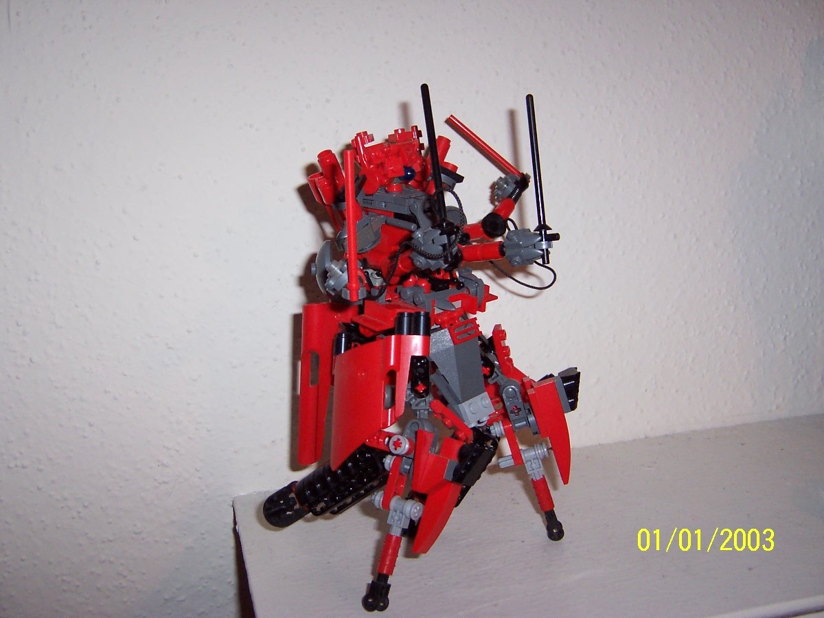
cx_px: 412
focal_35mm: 36
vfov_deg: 39.7
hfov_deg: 51.4
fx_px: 857
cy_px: 309
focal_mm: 5.6
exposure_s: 1/60
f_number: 2.8
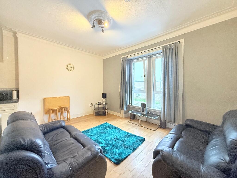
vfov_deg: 85.7
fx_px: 96
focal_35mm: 14
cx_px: 118
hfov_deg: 102.1
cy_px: 89
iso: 500
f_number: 2.2
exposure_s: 1/100
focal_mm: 2.22
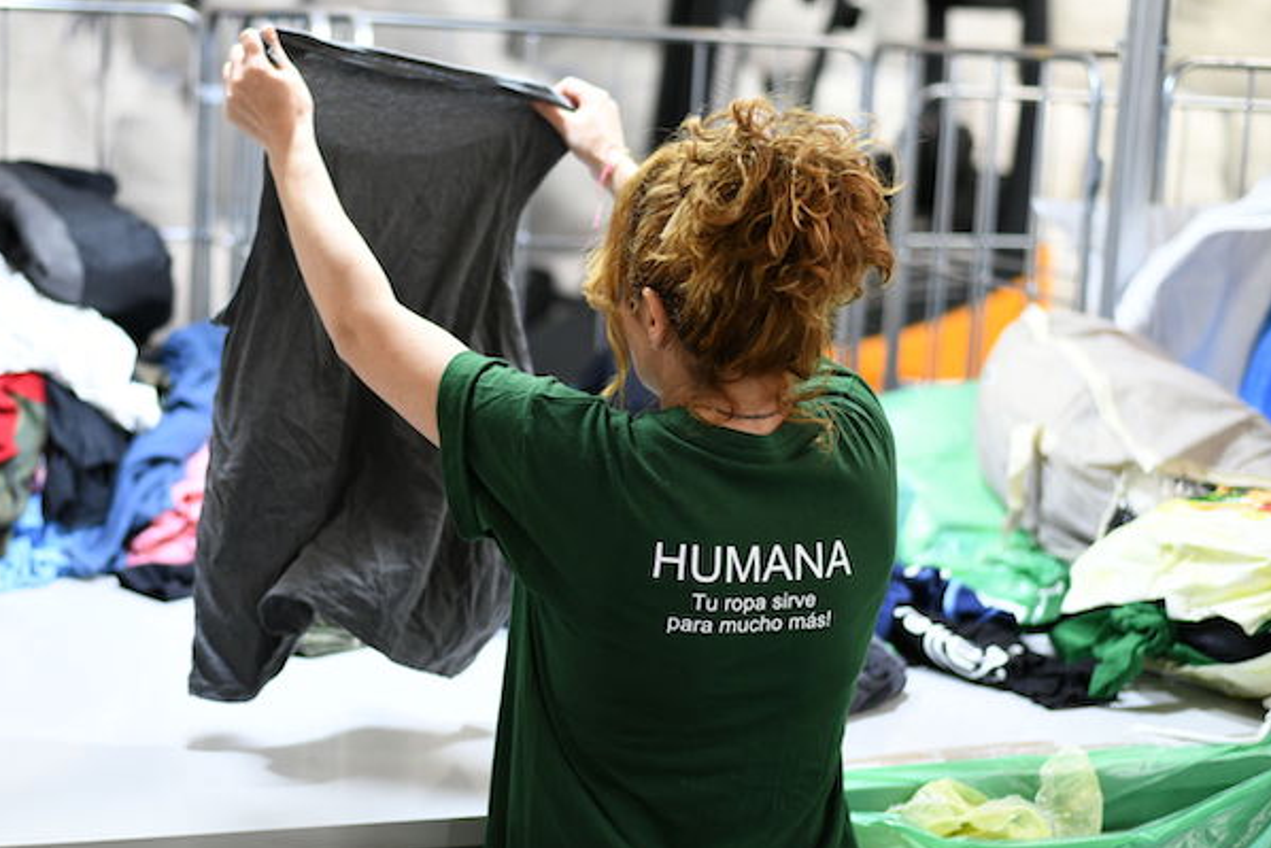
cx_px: 504
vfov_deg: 22.3
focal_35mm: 61
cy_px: 443
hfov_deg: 32.8
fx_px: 2154
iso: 360
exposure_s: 1/400
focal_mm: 50
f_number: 2.2
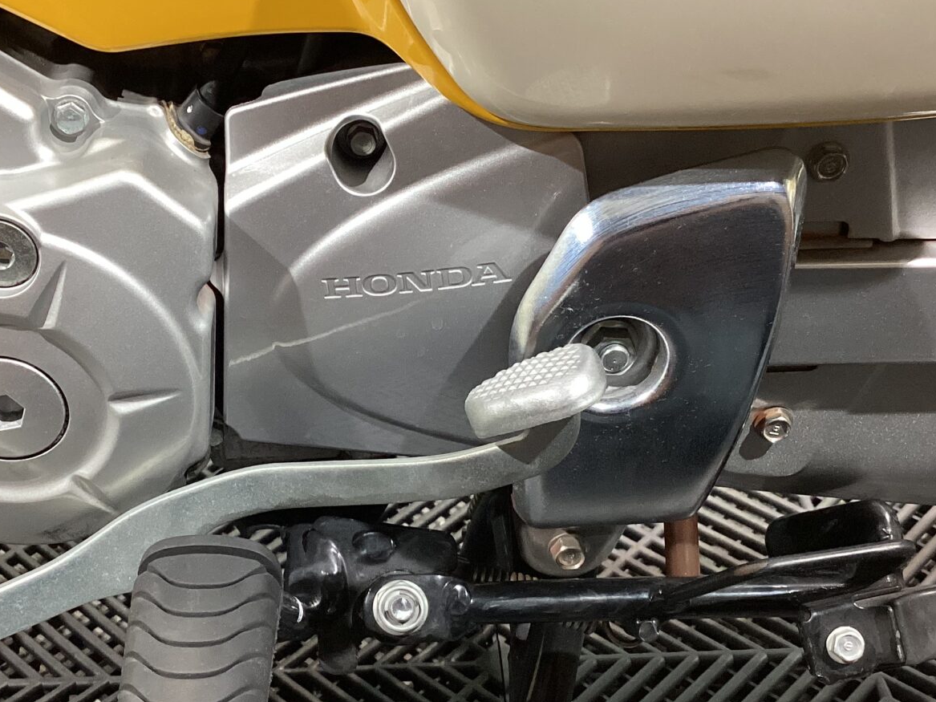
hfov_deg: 37.3
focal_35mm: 51
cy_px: 429
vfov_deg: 28.5
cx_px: 362
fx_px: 1379
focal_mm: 3.3
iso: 200
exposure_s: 1/50
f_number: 2.4
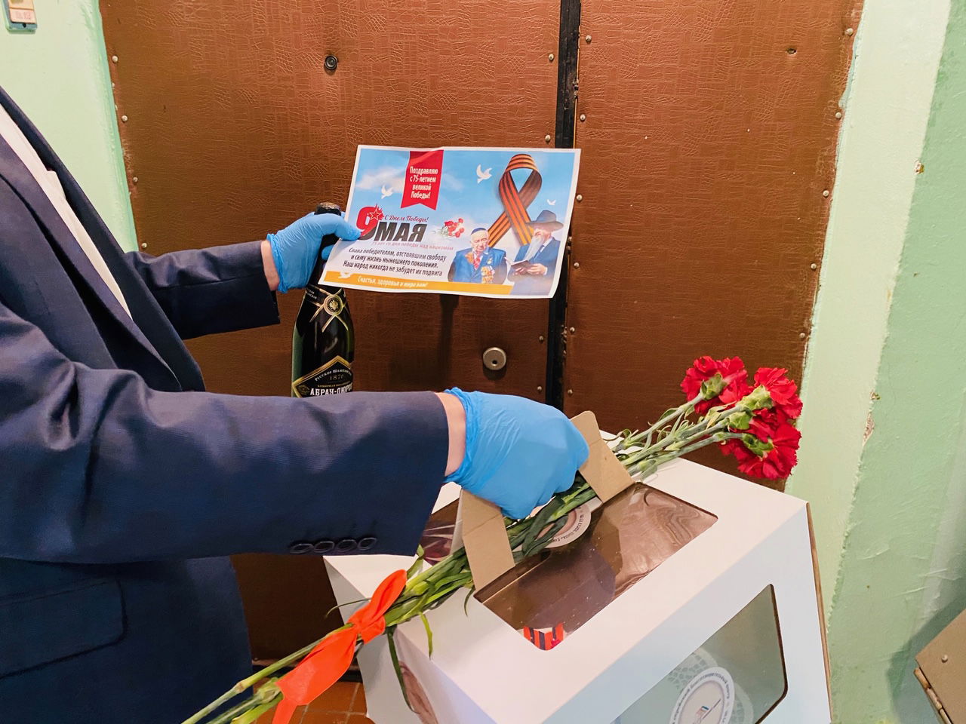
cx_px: 483
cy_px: 362
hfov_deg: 67.3
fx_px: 726
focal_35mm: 26
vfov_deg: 53.1
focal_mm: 4.25
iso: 500
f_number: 1.8
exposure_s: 1/50
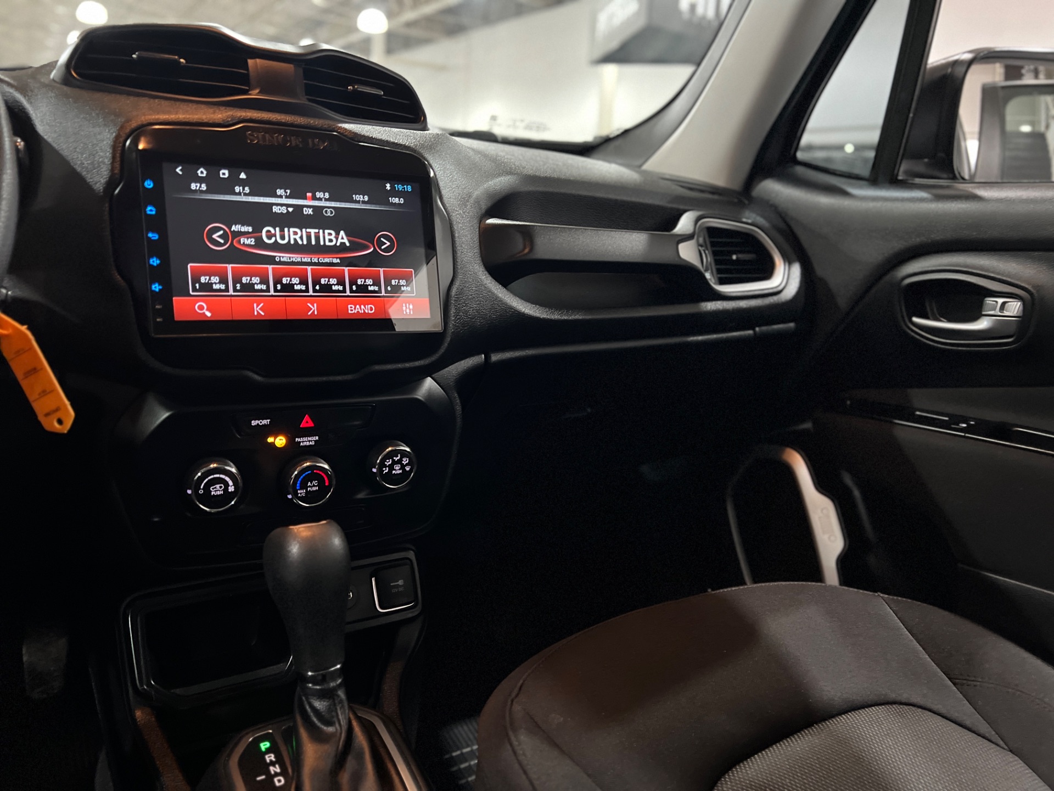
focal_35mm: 26
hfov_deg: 67.3
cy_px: 396
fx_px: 792
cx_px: 527
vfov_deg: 53.1
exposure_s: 1/30
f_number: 1.5
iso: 640
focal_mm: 5.7
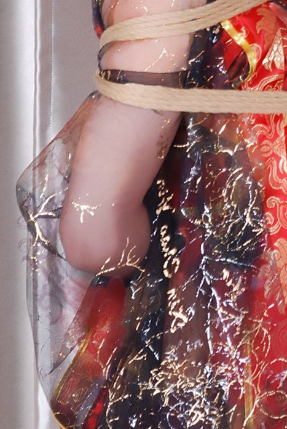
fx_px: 3076
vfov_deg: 7.9
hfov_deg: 5.3
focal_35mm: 258
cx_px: 203
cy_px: 36
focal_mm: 75
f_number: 11
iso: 100
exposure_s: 1/8
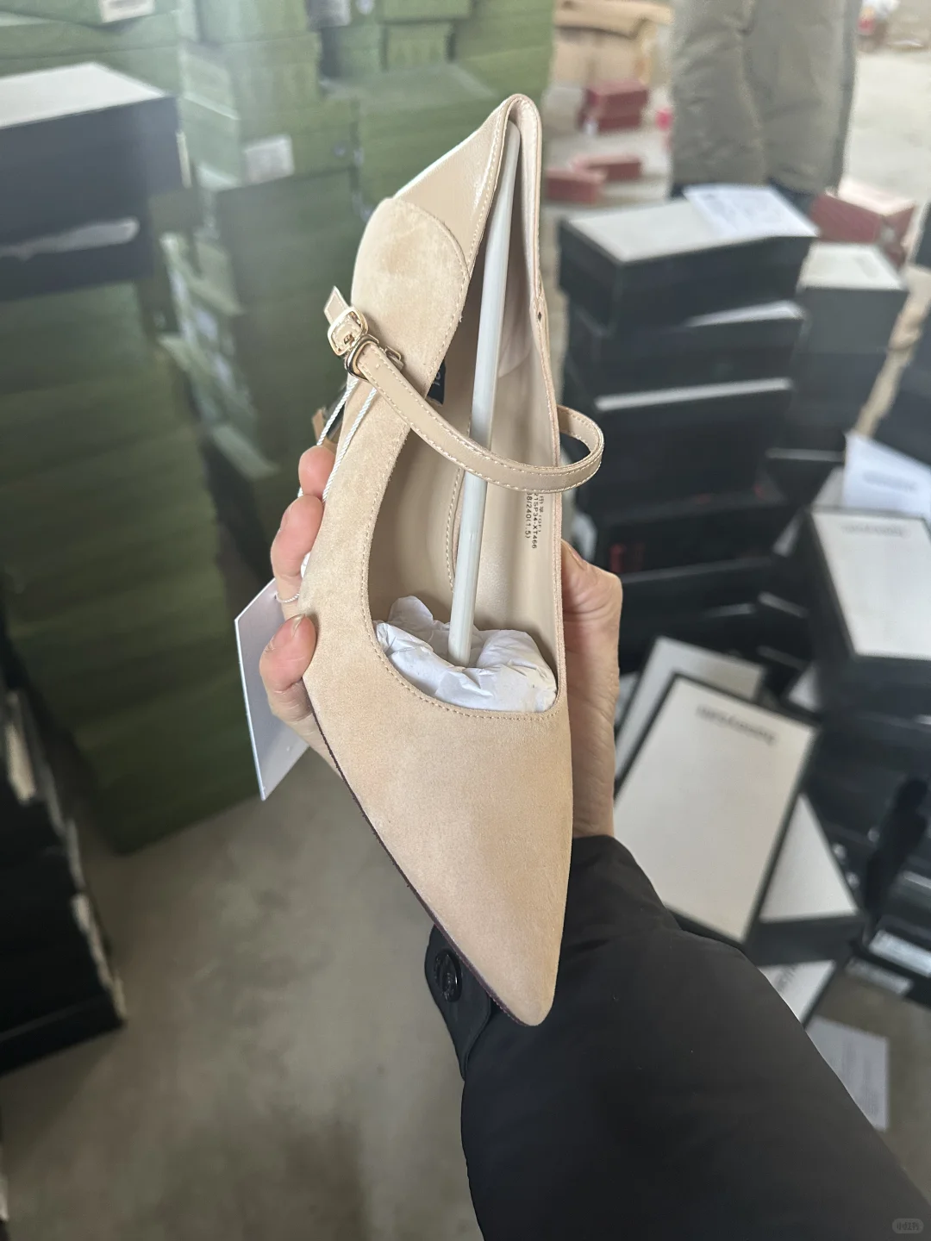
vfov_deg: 71.6
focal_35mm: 24
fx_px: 861
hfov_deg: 56.8
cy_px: 620
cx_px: 466
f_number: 1.78
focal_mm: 6.86
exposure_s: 1/60
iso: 320
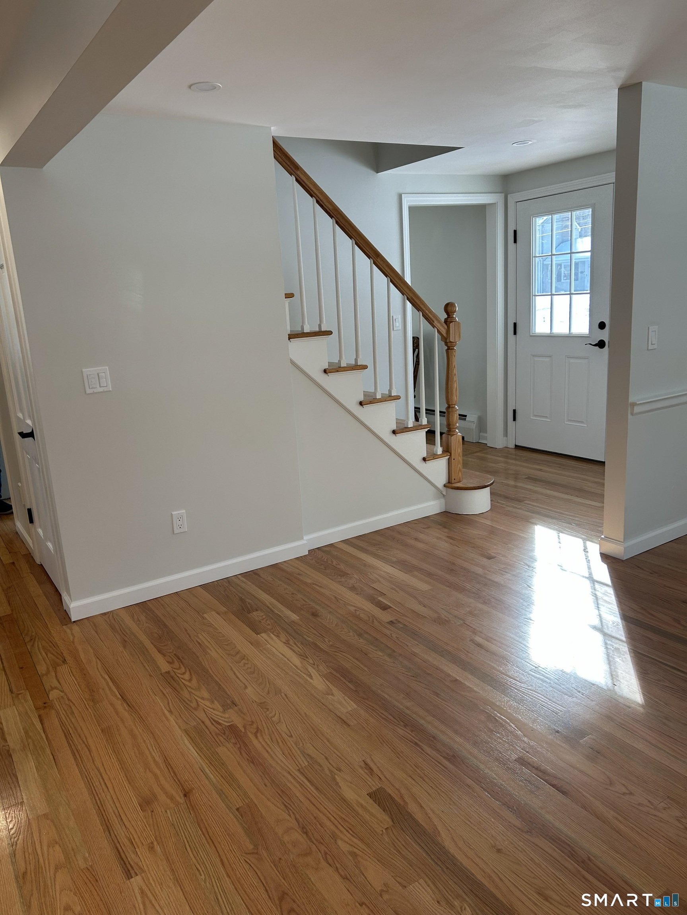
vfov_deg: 67.3
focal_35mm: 26
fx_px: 688
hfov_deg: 53.1
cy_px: 458
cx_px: 344
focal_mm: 5.7
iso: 40
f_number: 1.5
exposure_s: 1/139
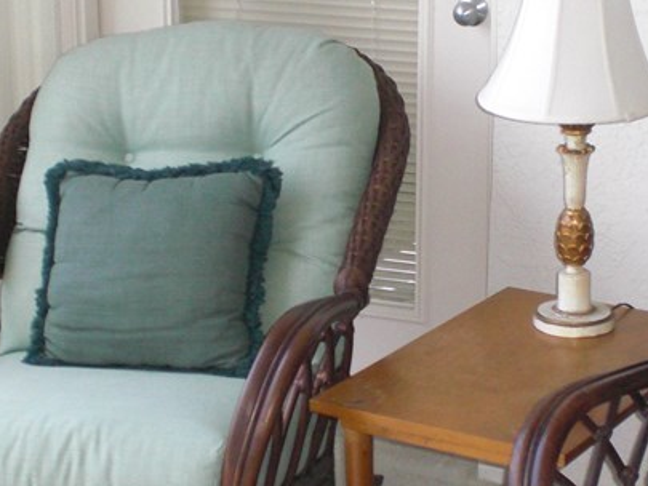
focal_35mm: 96
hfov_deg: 20.4
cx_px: 397
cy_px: 269
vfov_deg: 15.4
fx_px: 1798
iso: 200
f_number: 3.1
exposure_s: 1/80
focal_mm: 6.3
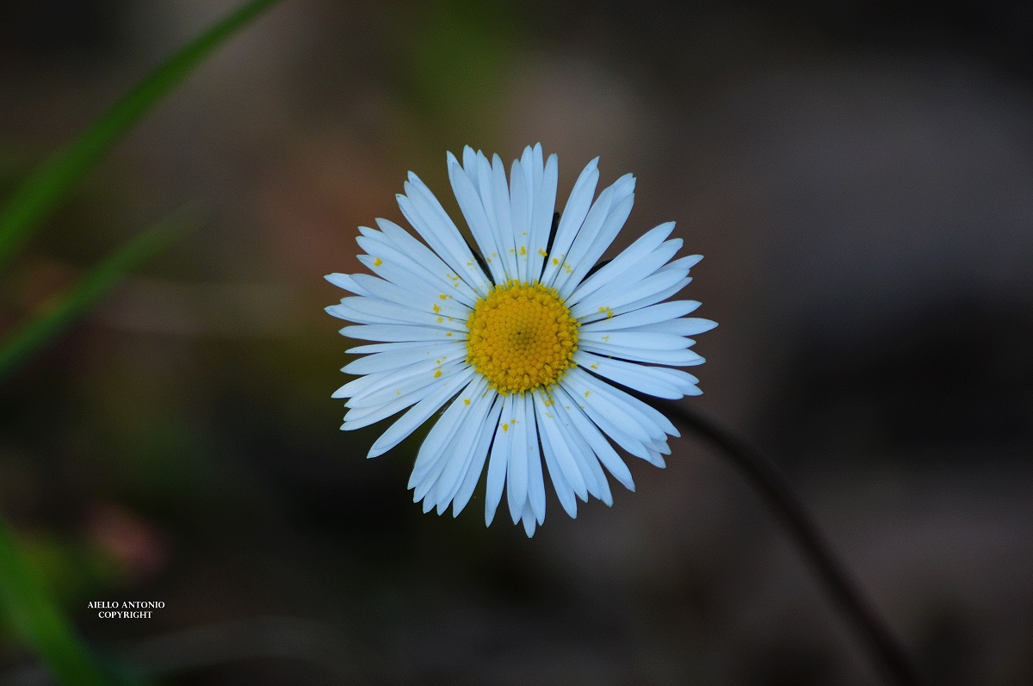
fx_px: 12897
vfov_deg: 3.0
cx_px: 516
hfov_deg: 4.6
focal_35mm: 450
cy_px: 343
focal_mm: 300
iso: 400
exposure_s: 1/160
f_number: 5.6
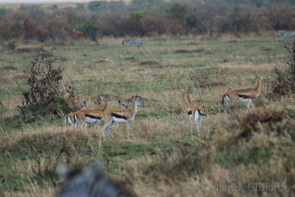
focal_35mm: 600
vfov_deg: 2.3
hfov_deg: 3.4
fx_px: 4921
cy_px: 98
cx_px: 148
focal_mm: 400
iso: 200
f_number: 5.6
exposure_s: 1/100
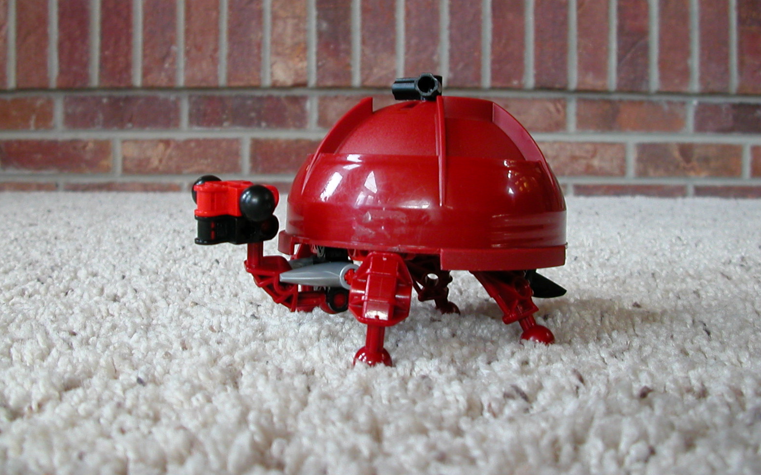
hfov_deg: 49.3
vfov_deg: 32.0
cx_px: 386
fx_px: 829
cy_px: 219
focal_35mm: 40
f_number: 2.7
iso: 100
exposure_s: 1/34.5
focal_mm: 5.6
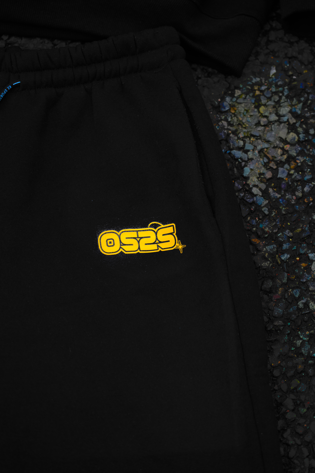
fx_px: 1378
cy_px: 236
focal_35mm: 105
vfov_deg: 19.5
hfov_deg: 13.0
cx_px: 158
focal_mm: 105
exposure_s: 1/160
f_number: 4
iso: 1600
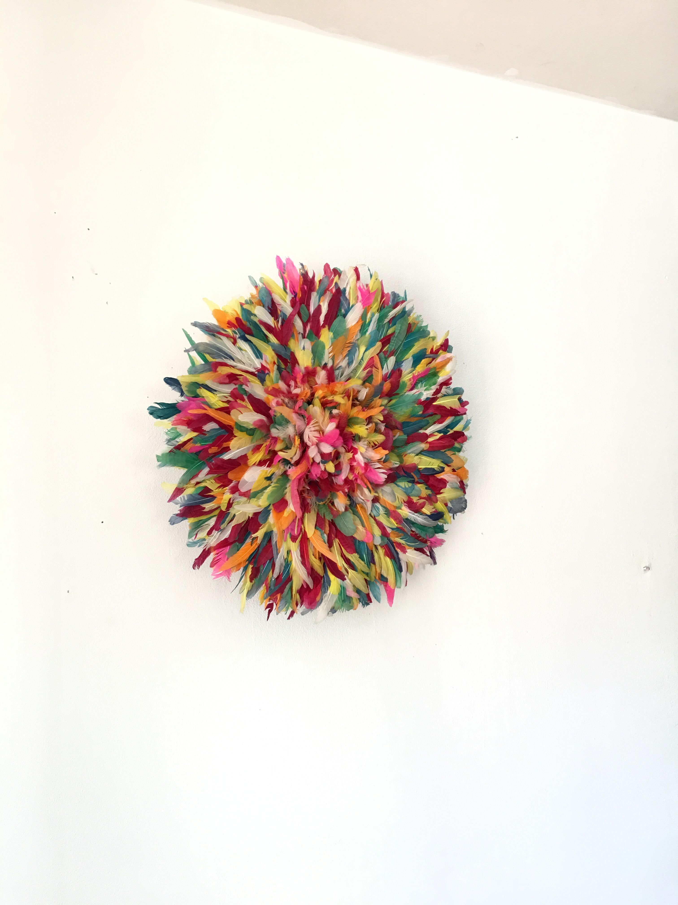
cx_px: 339
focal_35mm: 29
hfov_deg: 48.2
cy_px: 452
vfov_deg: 61.7
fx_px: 757
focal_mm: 4.15
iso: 64
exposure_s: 1/33
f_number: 2.2
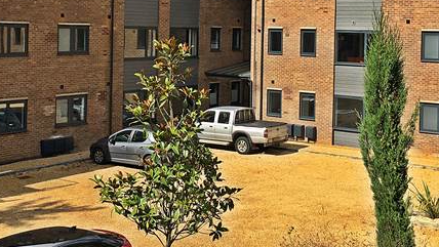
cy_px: 46
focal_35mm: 59
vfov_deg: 20.2
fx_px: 687
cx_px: 232
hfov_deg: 35.4
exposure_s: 1/1538
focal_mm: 4.15
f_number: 2.2
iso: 25
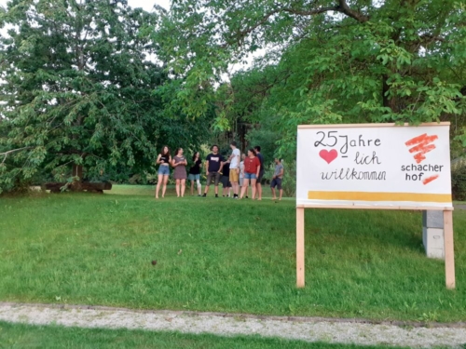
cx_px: 233
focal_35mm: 27
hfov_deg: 65.3
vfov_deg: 51.4
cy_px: 174
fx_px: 363
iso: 125
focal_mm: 3.6
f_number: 1.9
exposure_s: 1/50
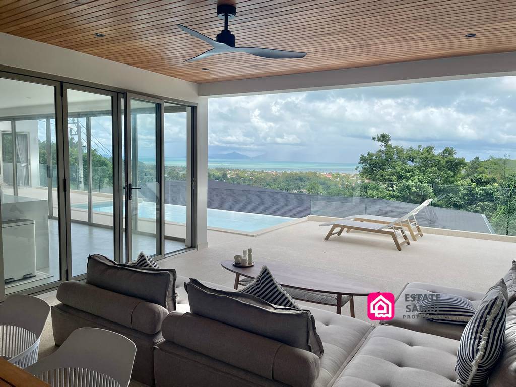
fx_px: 373
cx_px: 258
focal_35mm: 25
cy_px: 194
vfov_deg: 54.9
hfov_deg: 69.4
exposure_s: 1/2857
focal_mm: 5.1
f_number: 1.6
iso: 32
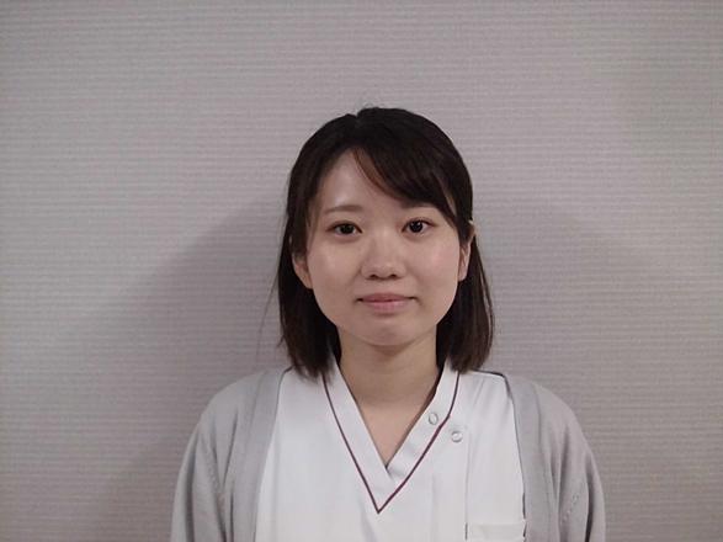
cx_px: 362
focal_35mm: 47
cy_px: 271
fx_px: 981
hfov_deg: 40.4
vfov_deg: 30.9
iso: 400
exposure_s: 1/60
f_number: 3.4
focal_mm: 8.3
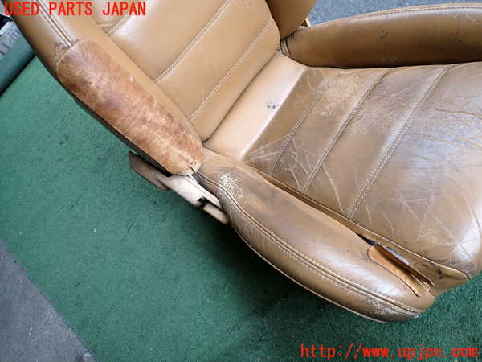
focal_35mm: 25
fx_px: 348
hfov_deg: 69.4
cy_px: 181
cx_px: 241
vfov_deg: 54.9
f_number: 2
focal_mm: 4.5
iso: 100
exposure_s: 1/125
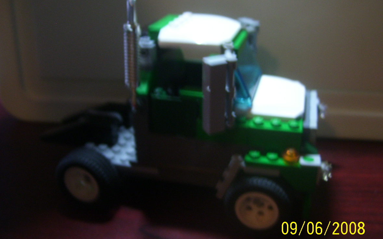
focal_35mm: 40
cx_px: 190
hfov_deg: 49.3
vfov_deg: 32.0
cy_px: 118
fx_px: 417
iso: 160
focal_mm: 6
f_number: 2.7
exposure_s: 1/8
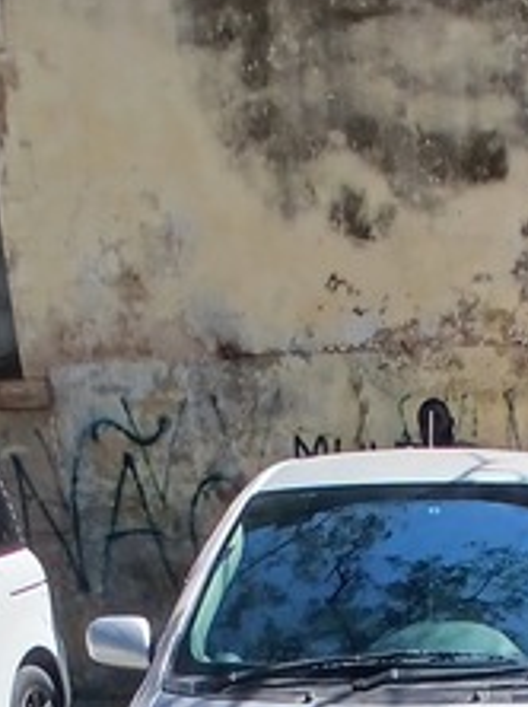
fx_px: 937
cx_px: 423
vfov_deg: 31.2
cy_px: 936
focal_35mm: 46
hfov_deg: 30.7
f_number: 2.2
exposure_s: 1/666
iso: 50
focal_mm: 1.4
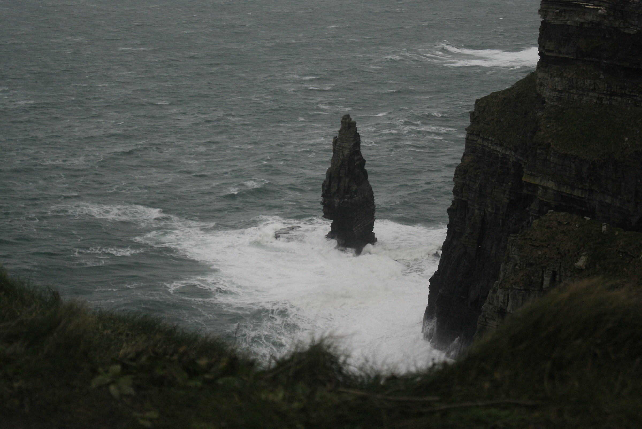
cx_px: 321
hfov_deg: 24.6
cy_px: 214
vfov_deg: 16.6
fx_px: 1473
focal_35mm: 82
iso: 800
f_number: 5.6
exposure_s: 1/2500
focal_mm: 55
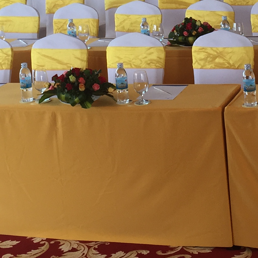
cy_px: -18
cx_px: 193
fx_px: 843
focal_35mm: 100
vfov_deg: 16.9
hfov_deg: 17.3
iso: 40
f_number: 2.2
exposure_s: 1/60
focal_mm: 4.15
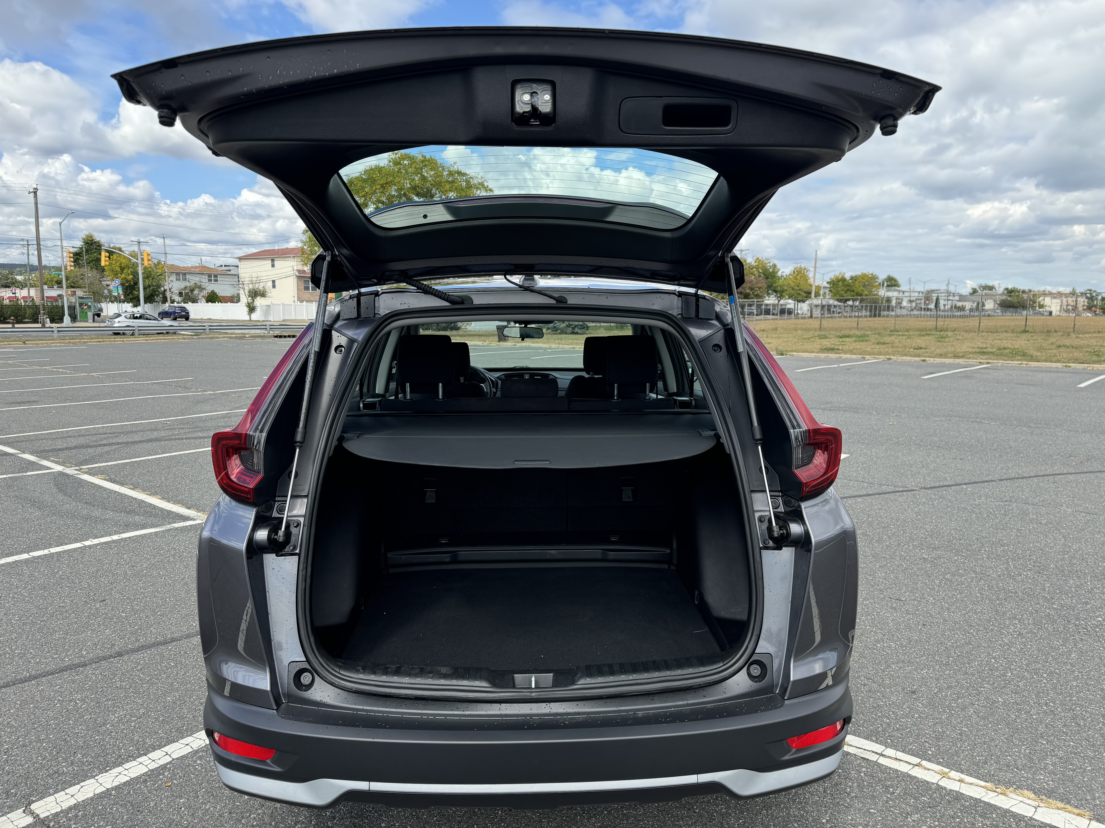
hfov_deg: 71.6
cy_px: 414
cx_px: 552
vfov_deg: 56.8
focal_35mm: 24
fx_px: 766
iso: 80
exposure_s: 1/1767
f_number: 1.78
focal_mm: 6.76
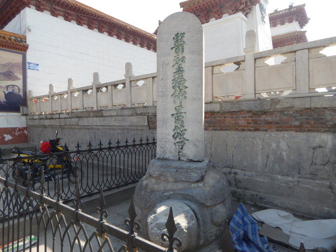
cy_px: 126
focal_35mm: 23
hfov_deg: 73.9
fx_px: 223
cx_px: 168
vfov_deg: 58.8
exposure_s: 1/640
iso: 125
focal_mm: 4
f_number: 3
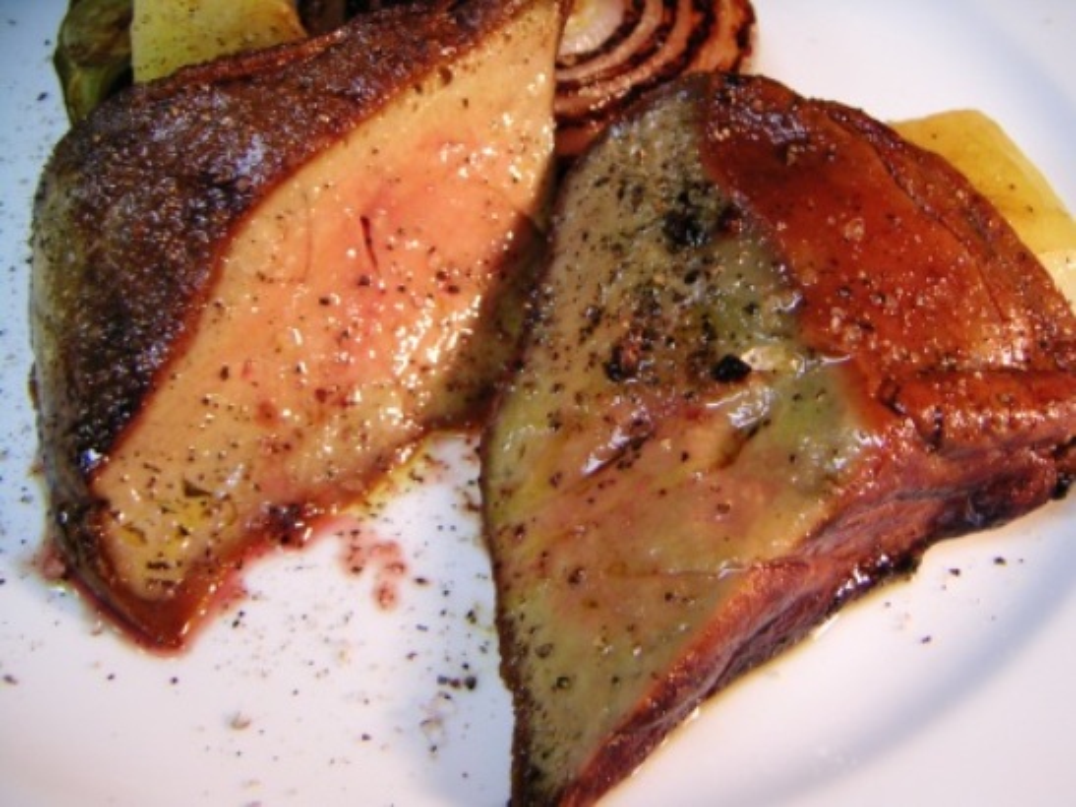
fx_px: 1243
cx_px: 538
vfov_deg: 35.9
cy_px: 404
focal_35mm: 40
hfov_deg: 46.8
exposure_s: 1/20
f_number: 2.9
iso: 100
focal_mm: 5.3
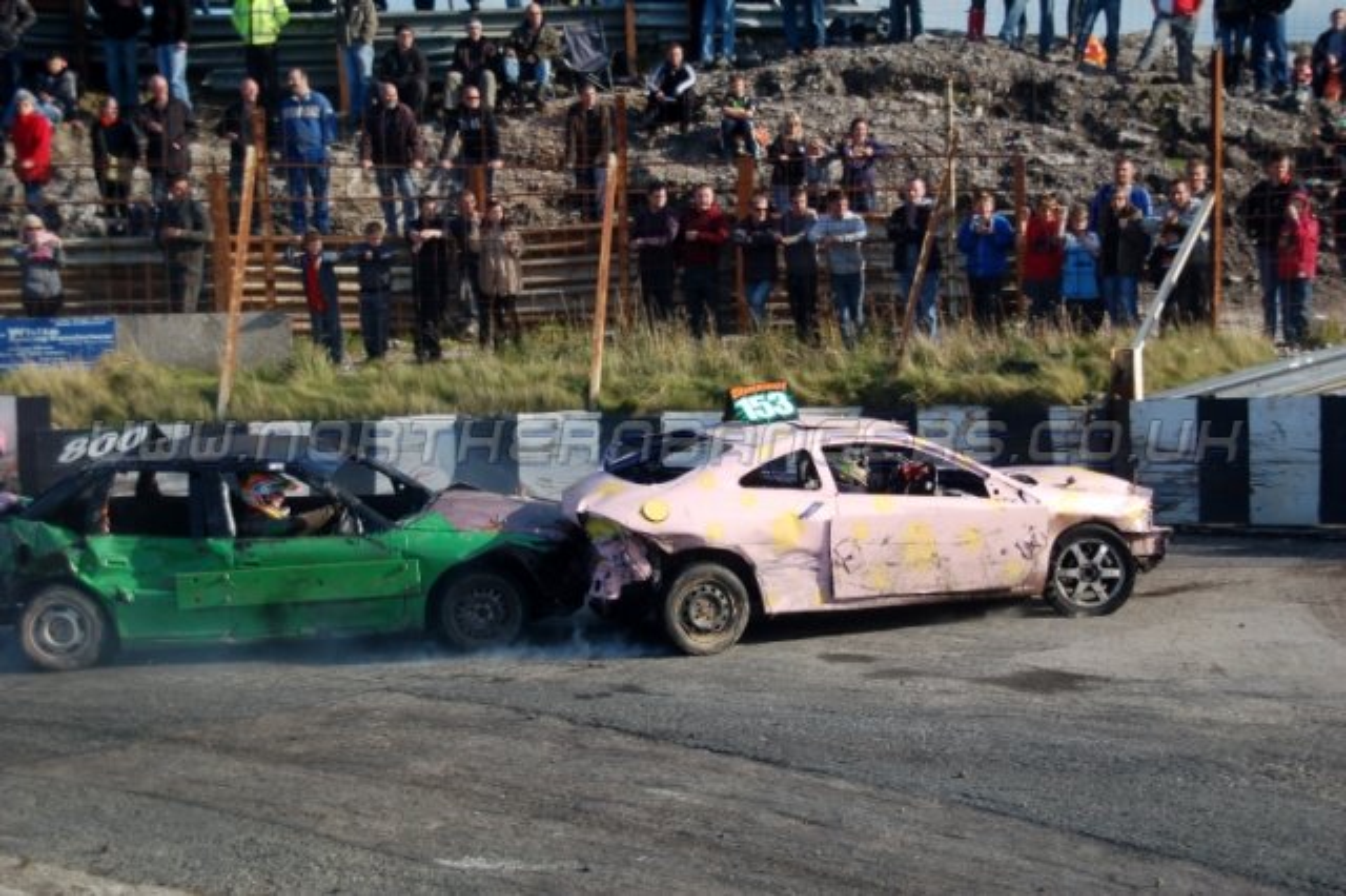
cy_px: 448
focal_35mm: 69
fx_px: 2578
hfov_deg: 29.3
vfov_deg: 19.7
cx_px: 673
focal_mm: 46
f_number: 5
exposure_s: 1/1000
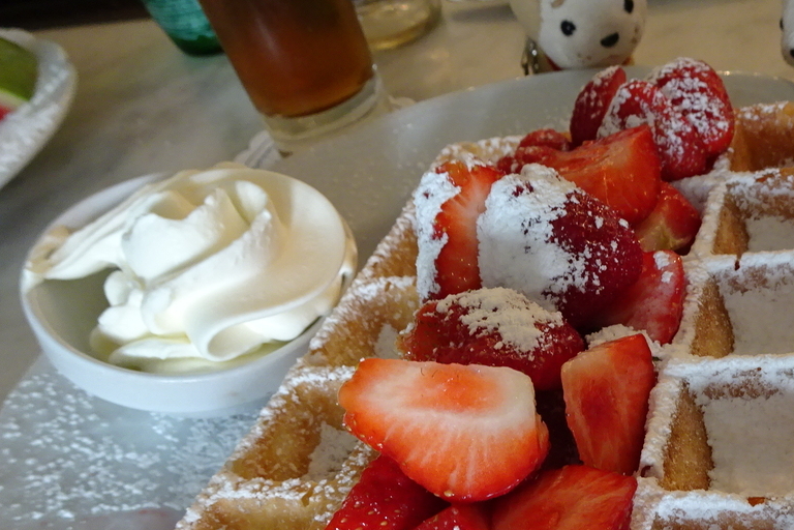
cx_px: 598
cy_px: 394
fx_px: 860
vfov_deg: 33.6
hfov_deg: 47.7
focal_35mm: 39
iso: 320
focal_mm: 4.1
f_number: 3.5
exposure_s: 1/30
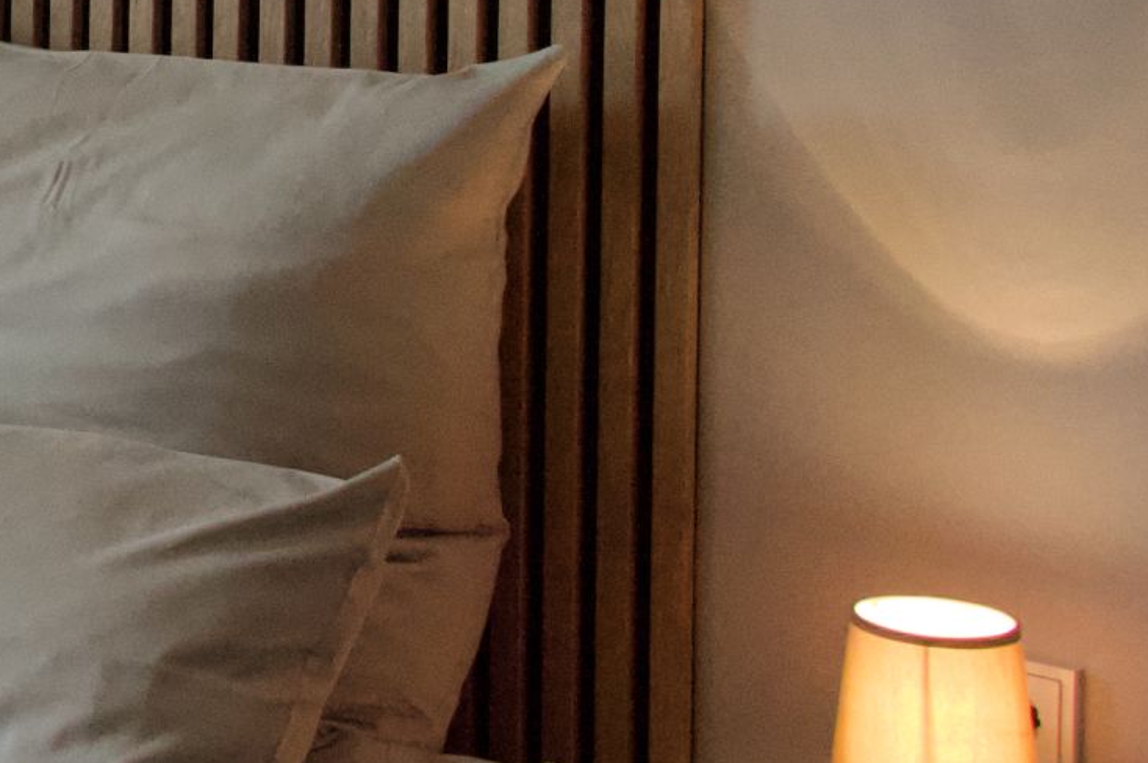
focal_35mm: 92
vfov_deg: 14.3
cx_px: -571
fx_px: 2931
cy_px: -199
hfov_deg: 19.4
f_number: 5.6
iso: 6400
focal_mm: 18
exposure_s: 1/500
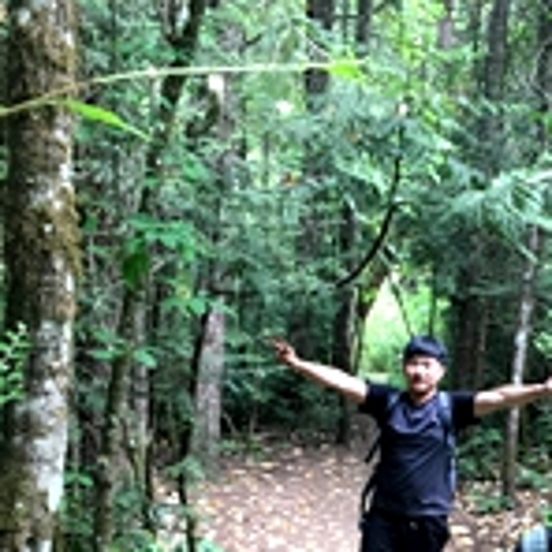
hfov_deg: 21.7
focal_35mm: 78
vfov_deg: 21.5
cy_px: 541
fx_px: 1407
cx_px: 496
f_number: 2.2
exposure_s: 1/30
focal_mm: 4.15
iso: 40
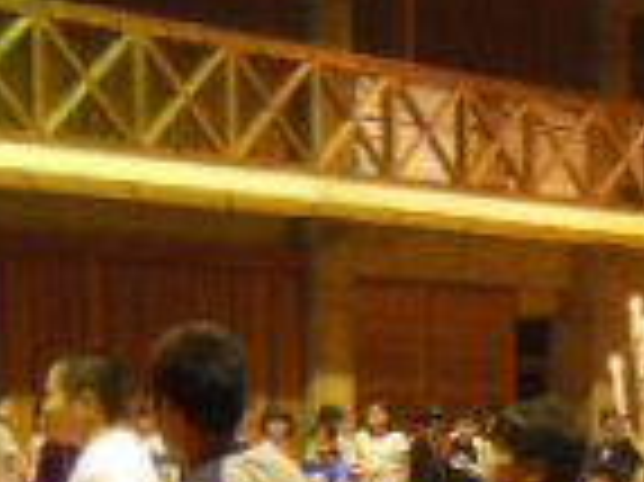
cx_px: 455
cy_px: 694
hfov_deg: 17.5
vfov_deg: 12.6
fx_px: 2082
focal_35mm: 112
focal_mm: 4.5
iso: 400
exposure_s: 1/15
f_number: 3.5
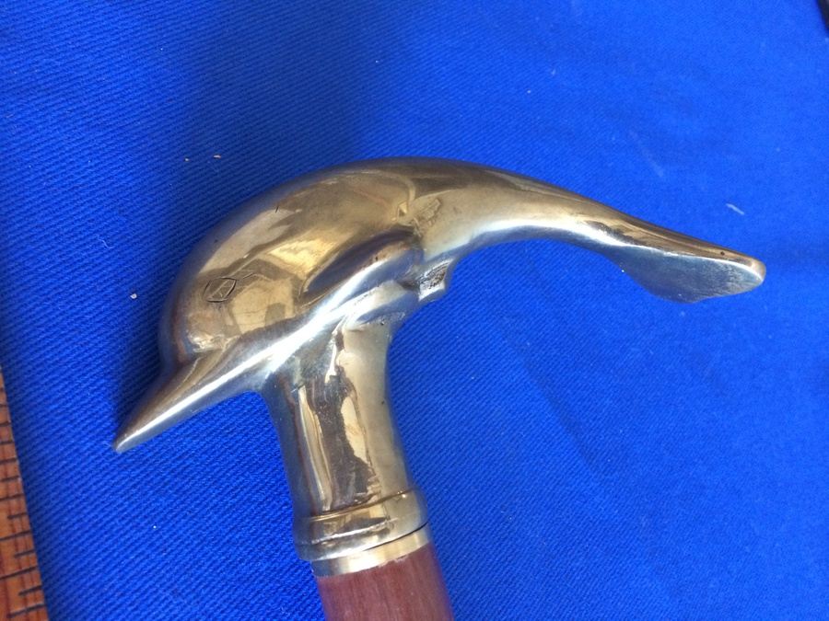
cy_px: 310
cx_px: 414
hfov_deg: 60.0
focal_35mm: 30
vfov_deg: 46.8
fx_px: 718
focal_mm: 4.12
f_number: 2.2
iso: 320
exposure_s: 1/30
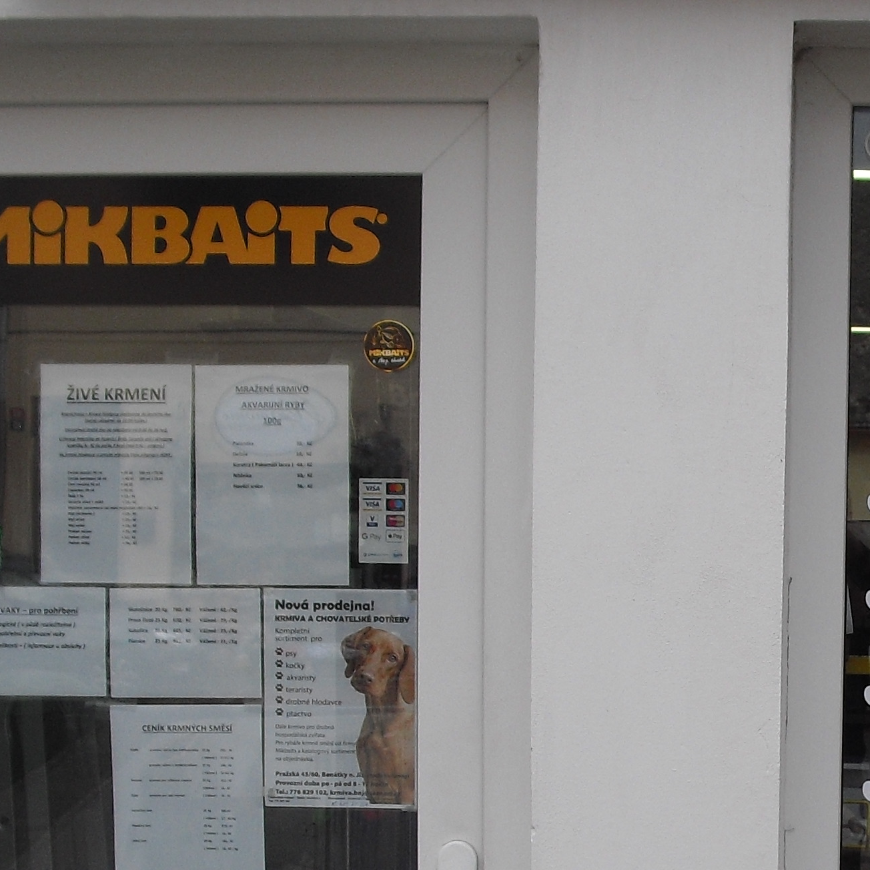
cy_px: 721
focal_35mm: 89
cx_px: 754
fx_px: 2531
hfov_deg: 19.2
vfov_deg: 19.3
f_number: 3.1
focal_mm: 6.3
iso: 100
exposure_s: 1/320
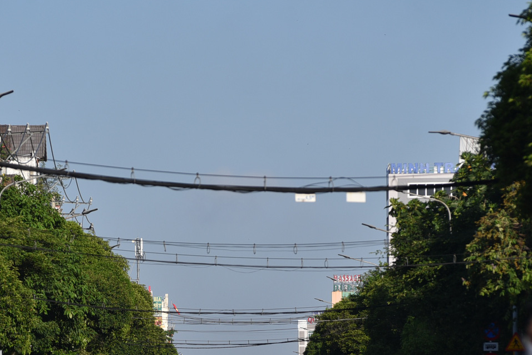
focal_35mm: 293
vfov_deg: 4.7
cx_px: 209
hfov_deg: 7.0
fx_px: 4329
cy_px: 351
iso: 100
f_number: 4.8
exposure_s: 1/1250
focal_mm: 140
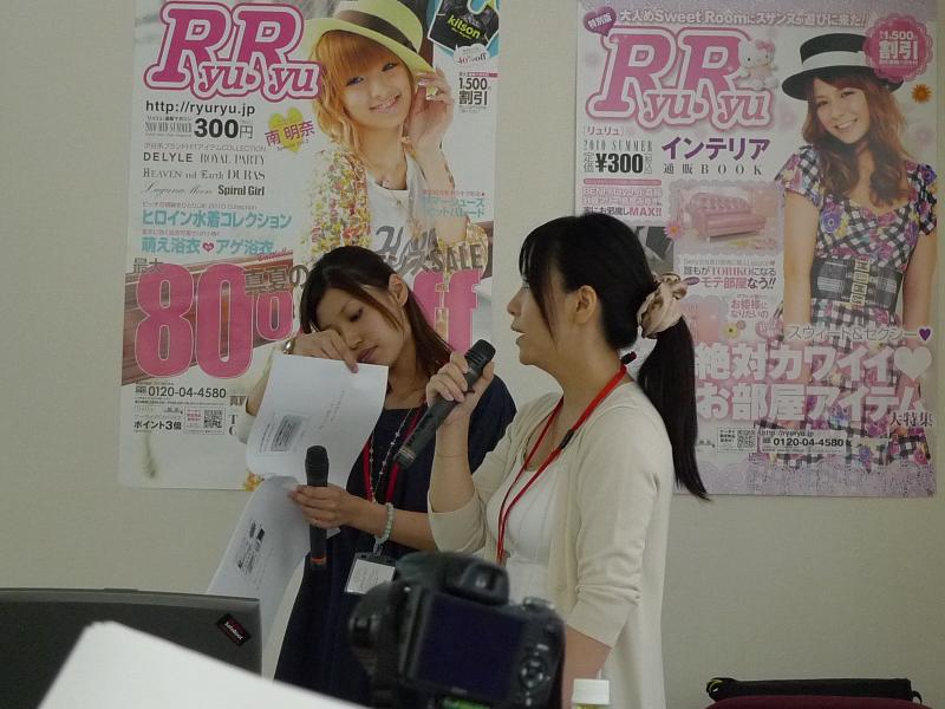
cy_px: 354
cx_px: 472
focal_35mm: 108
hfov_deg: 18.2
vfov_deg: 13.7
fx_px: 2948
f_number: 2.8
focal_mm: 12.8
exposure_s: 1/30
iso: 400
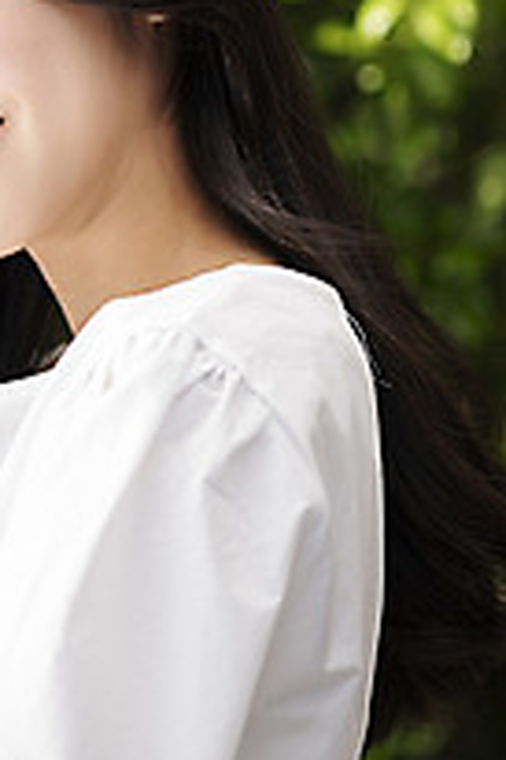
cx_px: 65
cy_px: 70
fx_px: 4308
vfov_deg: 10.0
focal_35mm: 204
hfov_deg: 6.7
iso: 100
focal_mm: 105
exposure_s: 1/400
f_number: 4
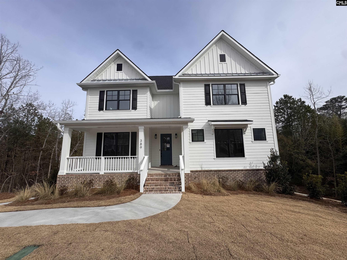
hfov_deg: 102.1
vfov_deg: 85.7
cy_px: 130
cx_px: 174
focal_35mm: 14
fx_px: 140
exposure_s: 1/2273
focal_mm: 2.22
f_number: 2.2
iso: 50
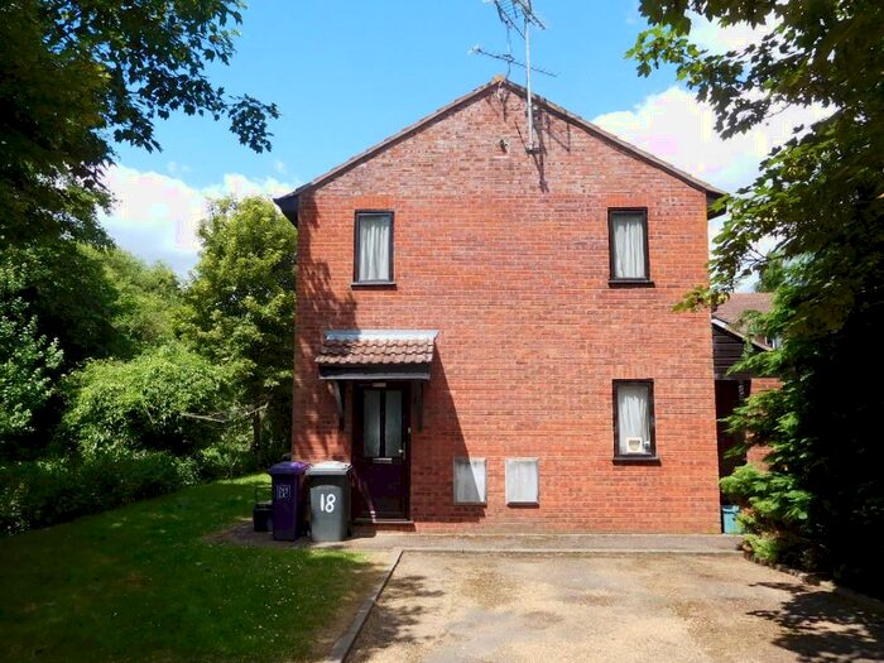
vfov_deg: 54.9
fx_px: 638
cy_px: 332
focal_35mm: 25
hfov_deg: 69.4
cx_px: 442
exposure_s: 1/640
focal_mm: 4.5
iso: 125
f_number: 3.4
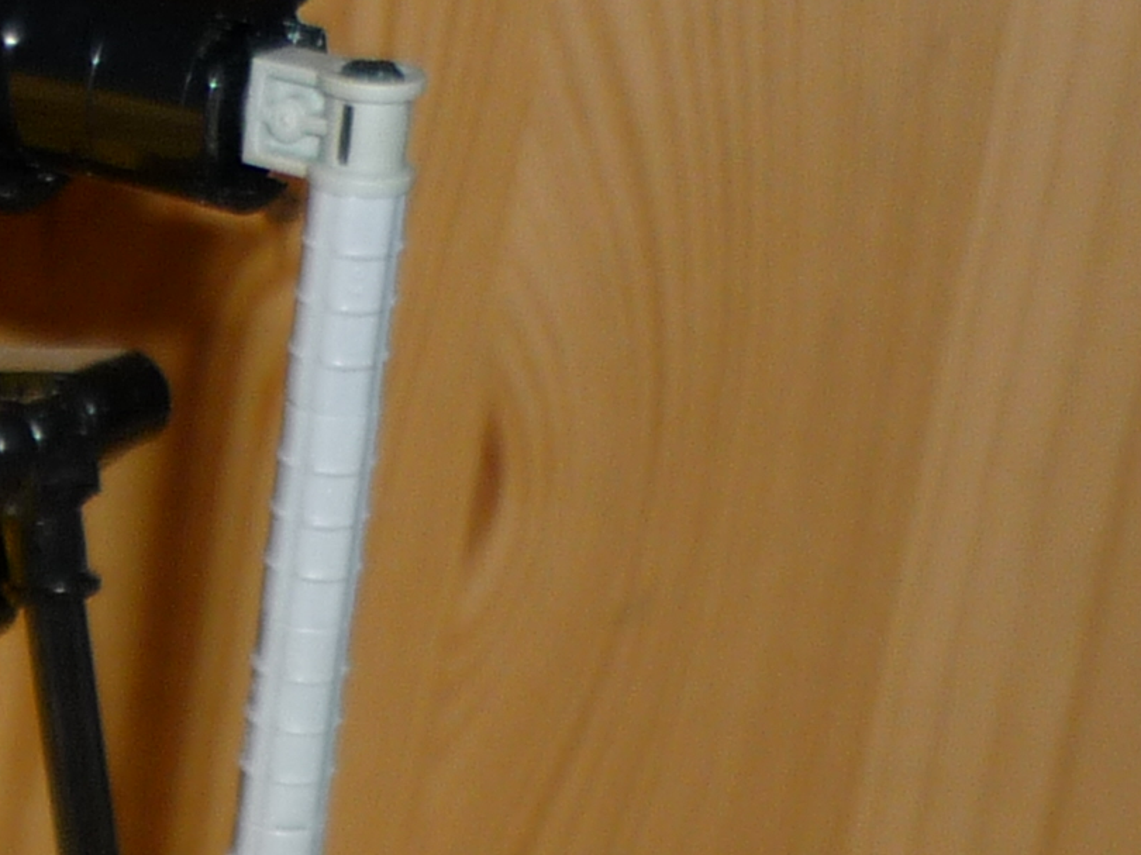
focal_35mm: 133
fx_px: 4383
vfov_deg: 10.8
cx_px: -782
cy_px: 1162
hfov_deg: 13.6
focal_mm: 5.5
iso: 100
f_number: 2.8
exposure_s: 1/30
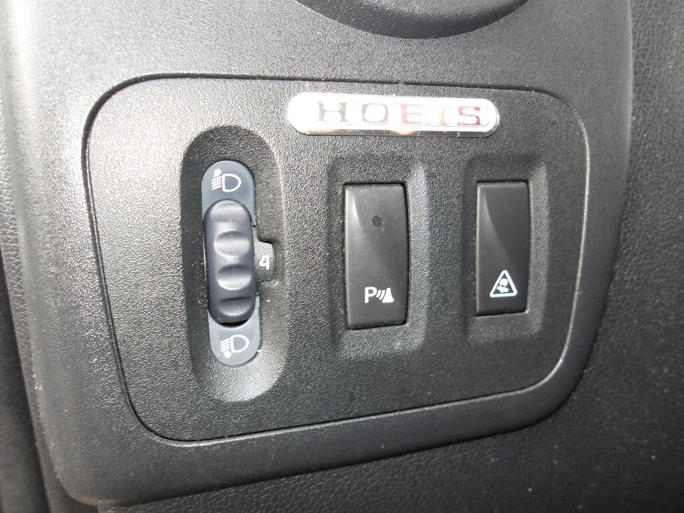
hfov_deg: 65.3
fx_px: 534
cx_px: 342
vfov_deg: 51.4
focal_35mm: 27
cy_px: 256
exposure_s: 1/30
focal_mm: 4.9
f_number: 3
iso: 100
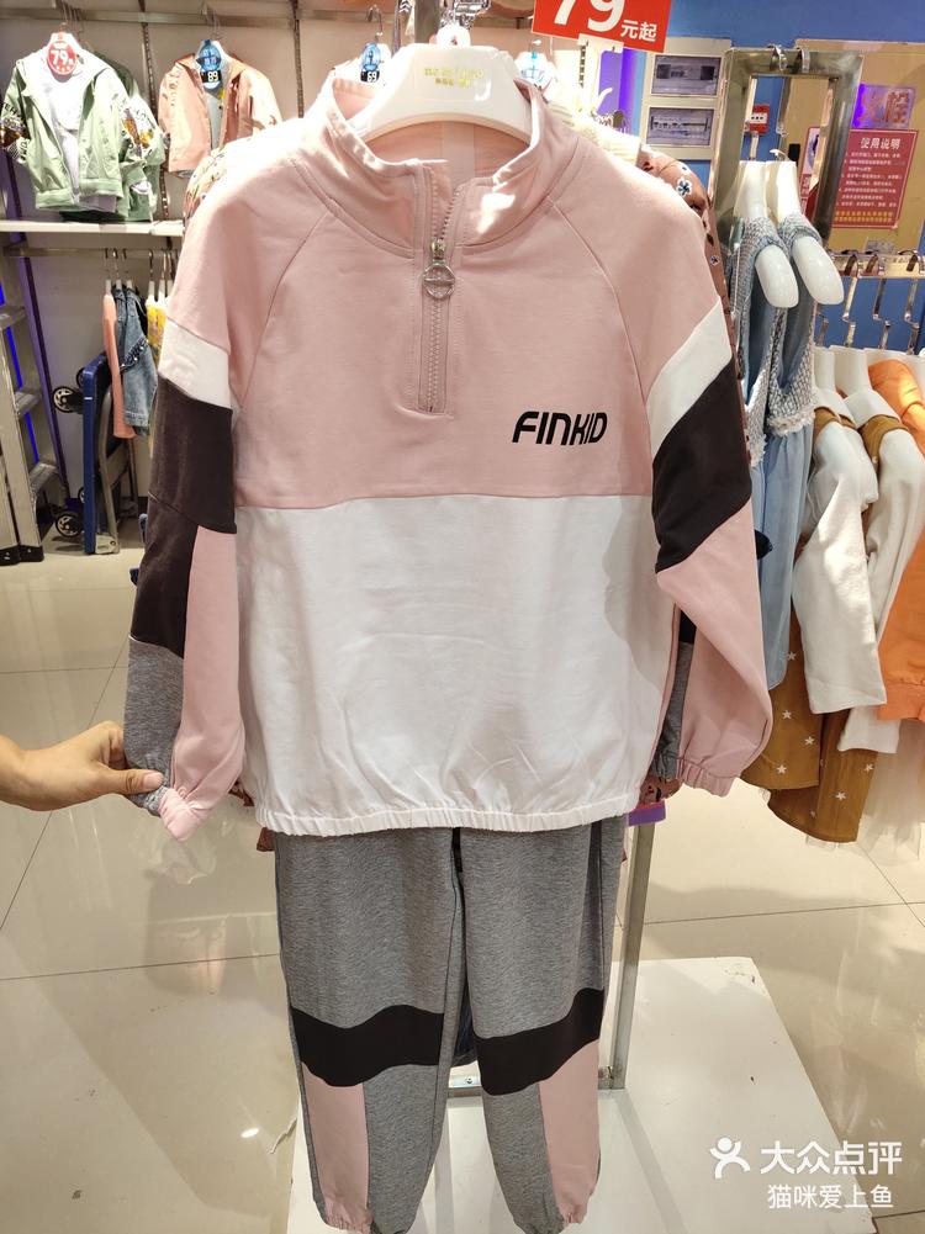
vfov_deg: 61.7
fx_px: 1034
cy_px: 617
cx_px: 462
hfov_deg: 48.2
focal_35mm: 29
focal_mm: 4.27
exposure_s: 1/100
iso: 82
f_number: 1.8
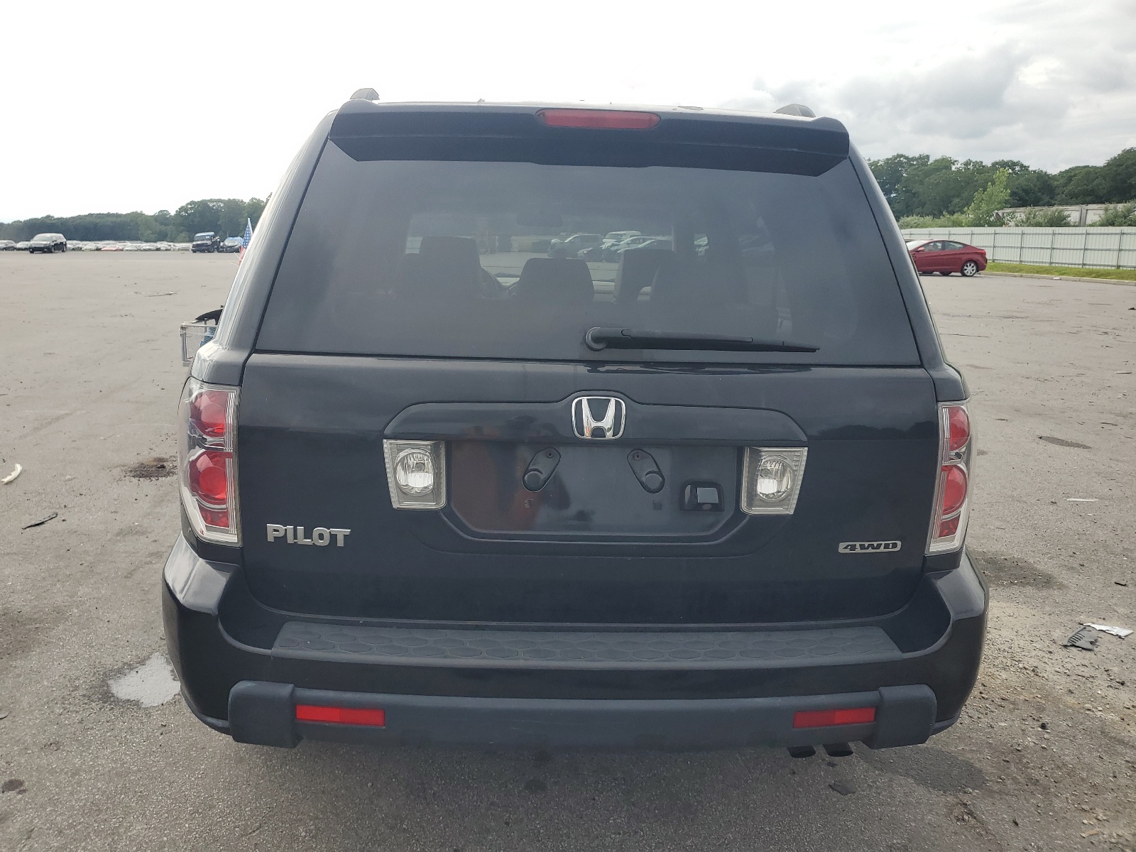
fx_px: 853
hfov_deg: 67.3
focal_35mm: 26
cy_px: 426
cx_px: 568
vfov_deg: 53.1
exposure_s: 1/2000
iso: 50
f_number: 1.5
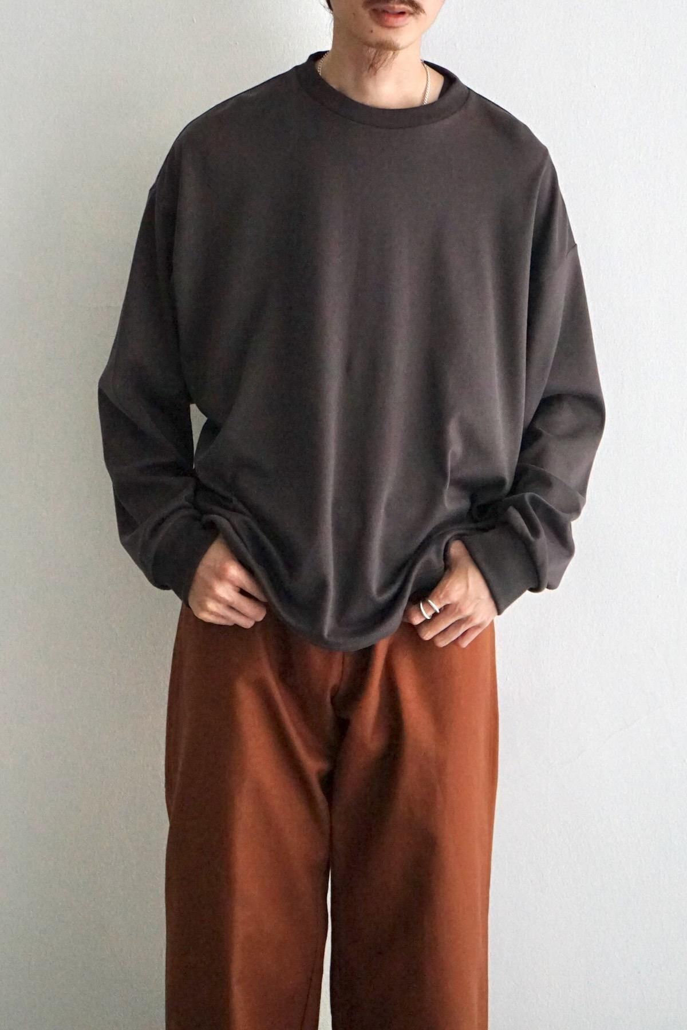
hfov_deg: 20.9
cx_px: 344
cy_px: 515
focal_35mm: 65
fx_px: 1860
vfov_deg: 31.0
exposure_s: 1/100
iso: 6400
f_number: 5.6
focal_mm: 65
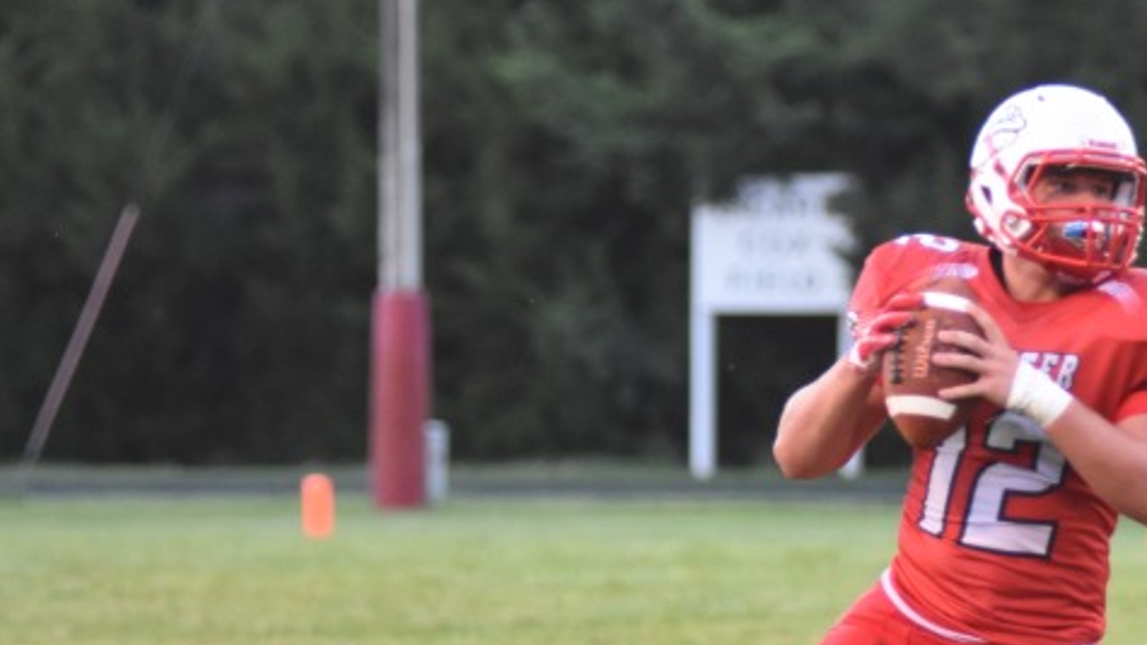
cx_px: 939
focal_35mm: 384
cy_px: 360
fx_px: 11673
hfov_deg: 5.6
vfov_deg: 3.2
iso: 2000
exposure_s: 1/320
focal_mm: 145
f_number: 2.8
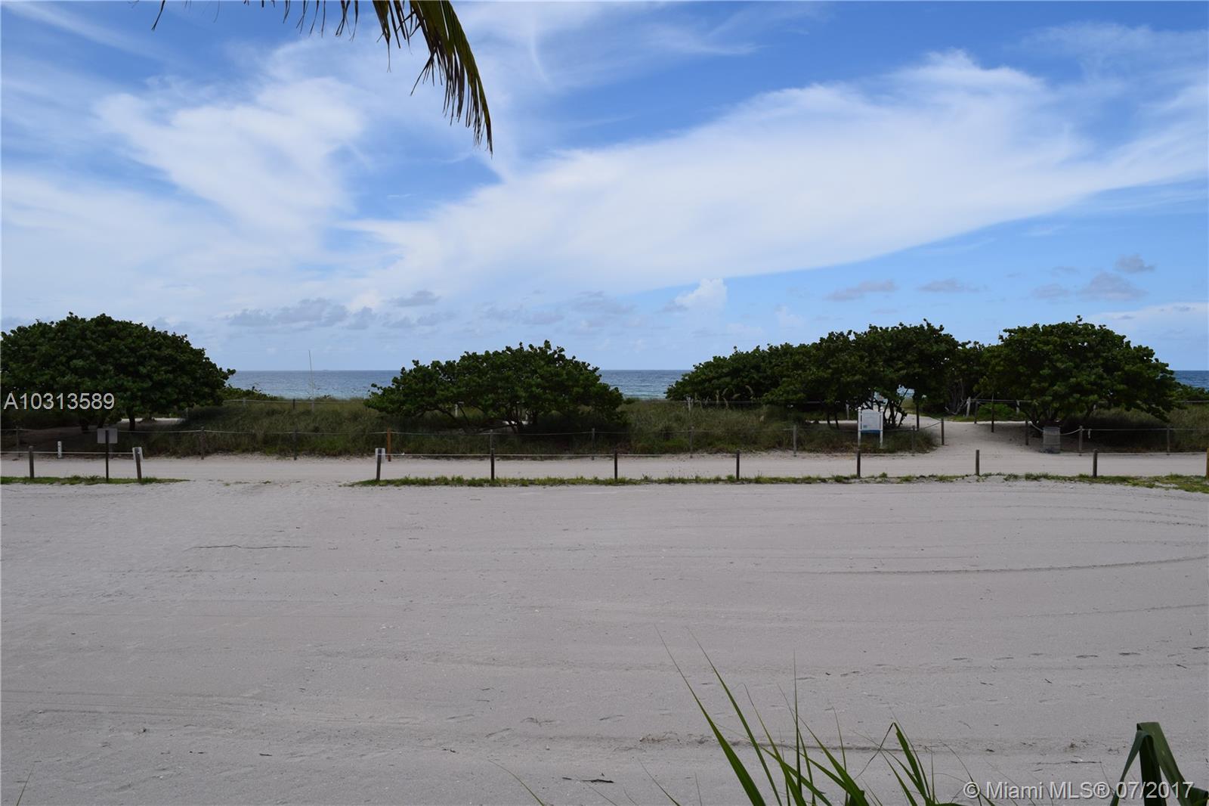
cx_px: 604
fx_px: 907
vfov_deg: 47.9
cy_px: 403
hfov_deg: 67.4
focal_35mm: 27
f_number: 10
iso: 200
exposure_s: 1/400
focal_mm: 18
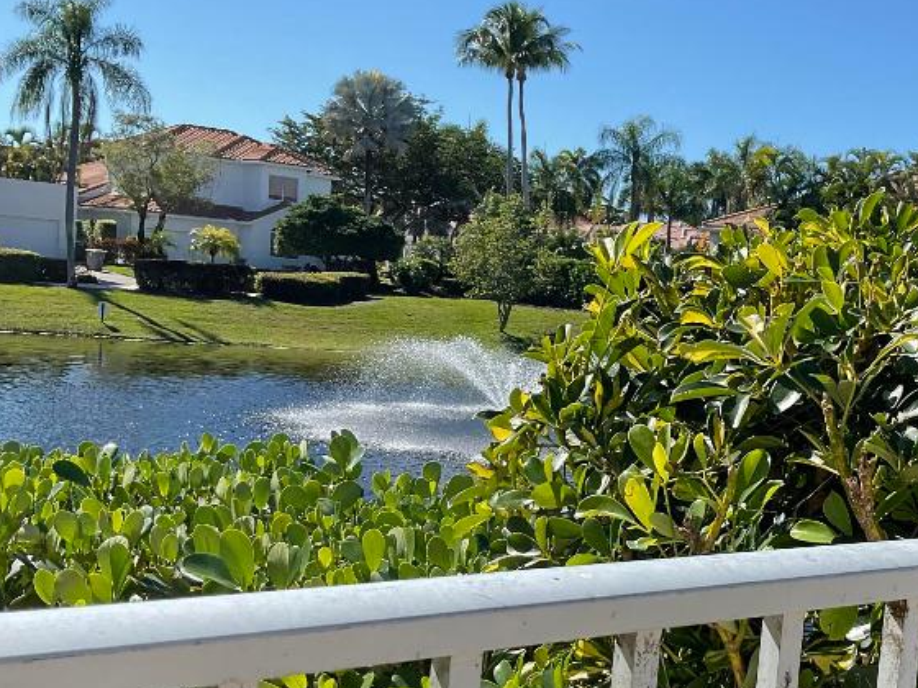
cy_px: 408
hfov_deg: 34.9
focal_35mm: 53
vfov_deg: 27.5
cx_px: 754
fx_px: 1406
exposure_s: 1/962
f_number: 1.8
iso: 25
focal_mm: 3
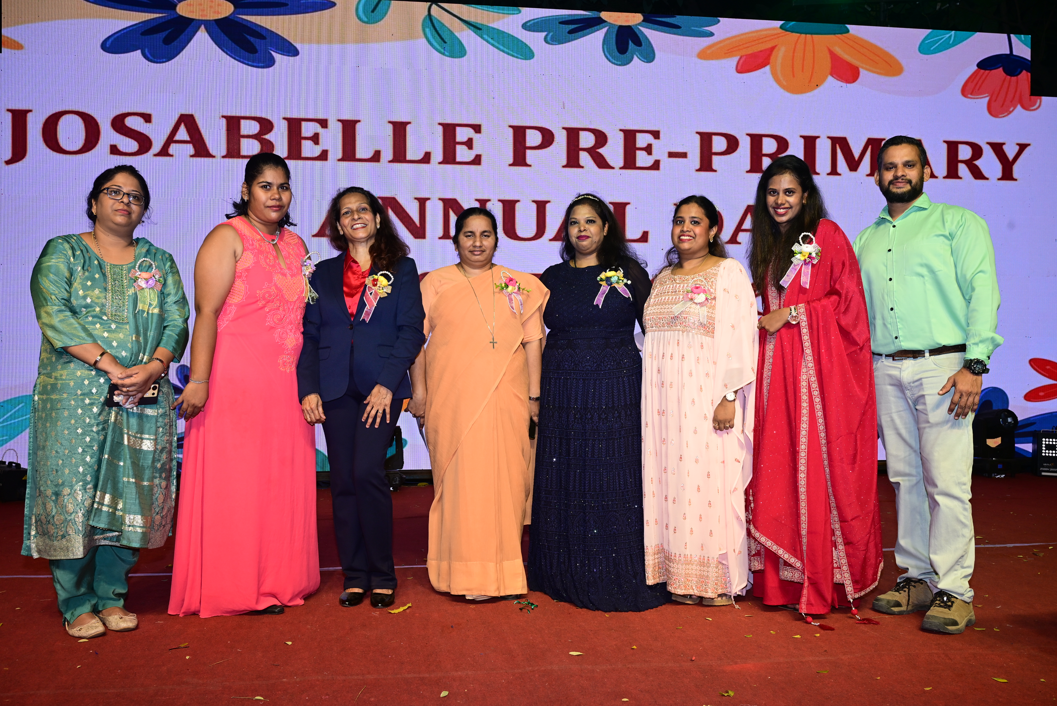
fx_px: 955
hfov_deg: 57.9
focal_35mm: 32
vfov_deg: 40.6
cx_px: 528
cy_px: 353
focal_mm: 32.5
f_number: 8
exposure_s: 1/160
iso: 500
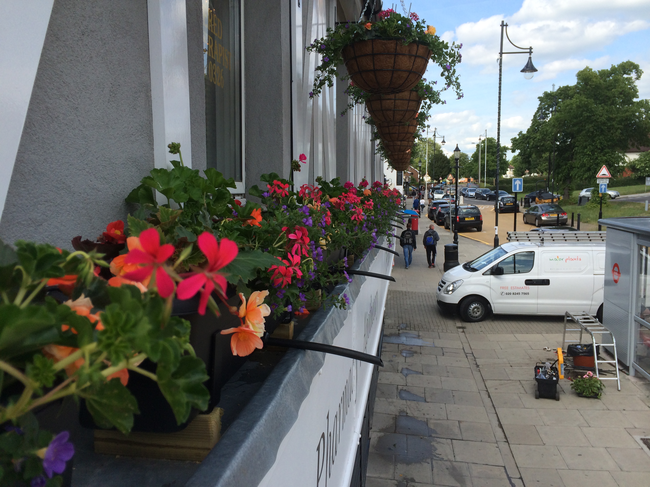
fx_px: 563
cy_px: 244
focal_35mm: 30
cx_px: 325
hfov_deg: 60.0
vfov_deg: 46.8
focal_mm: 4.12
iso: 32
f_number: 2.2
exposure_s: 1/1053
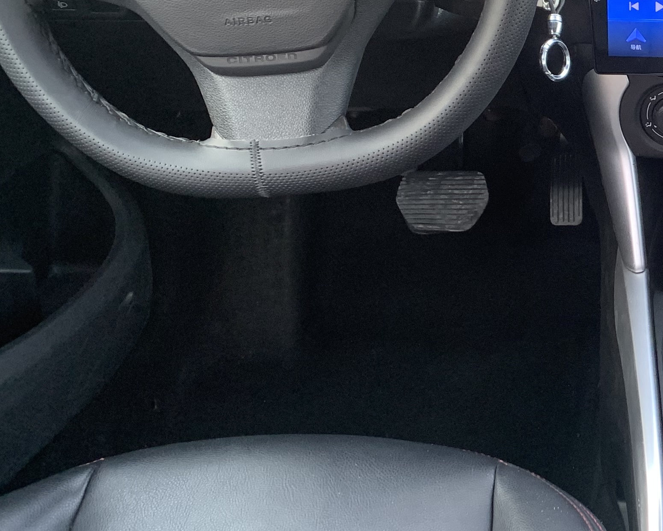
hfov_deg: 26.4
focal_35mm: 66
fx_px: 1295
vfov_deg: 23.1
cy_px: 194
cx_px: 739
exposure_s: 1/60
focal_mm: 4.25
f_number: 1.8
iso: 100
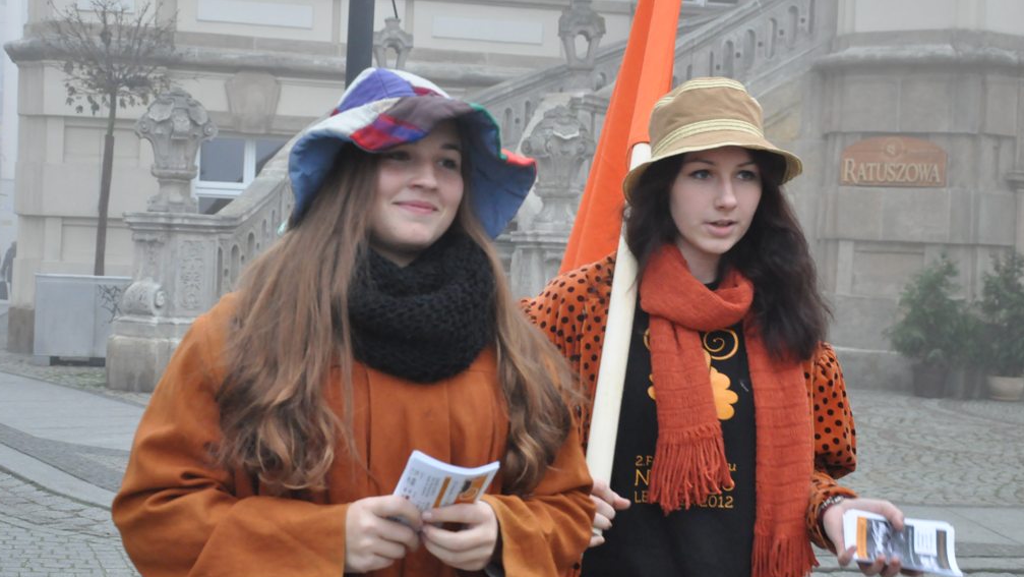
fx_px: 1820
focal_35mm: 67
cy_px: 280
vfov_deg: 18.0
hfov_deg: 31.4
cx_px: 513
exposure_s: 1/125
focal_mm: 42
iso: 2000
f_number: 5.6
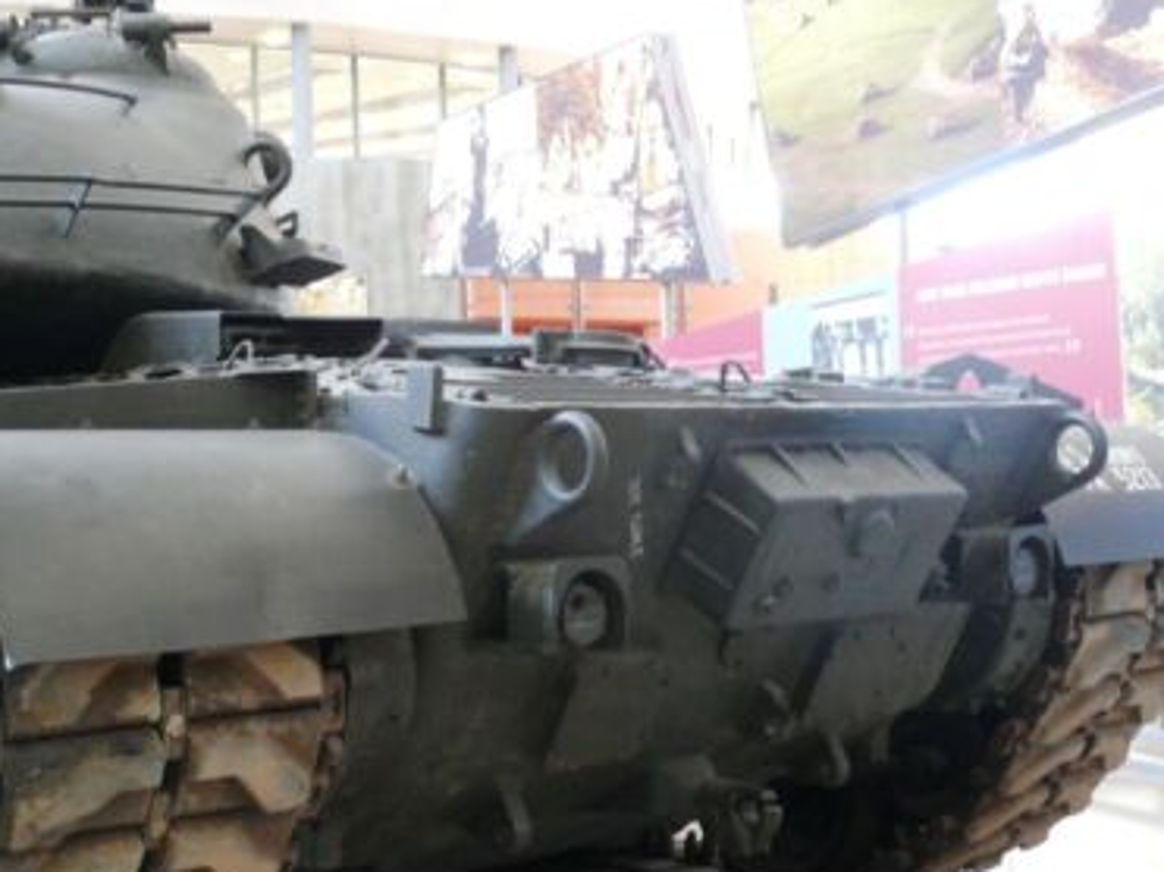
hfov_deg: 31.1
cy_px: 576
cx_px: 474
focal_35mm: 62
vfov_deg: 23.5
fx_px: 2084
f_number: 2.8
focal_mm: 8.6
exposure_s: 1/15
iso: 200
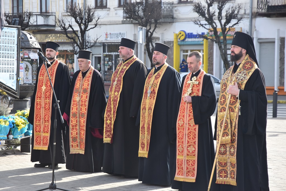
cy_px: 96
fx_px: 834
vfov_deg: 13.0
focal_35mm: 105
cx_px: 143
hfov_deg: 19.5
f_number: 5.6
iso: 400
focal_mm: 70
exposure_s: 1/500
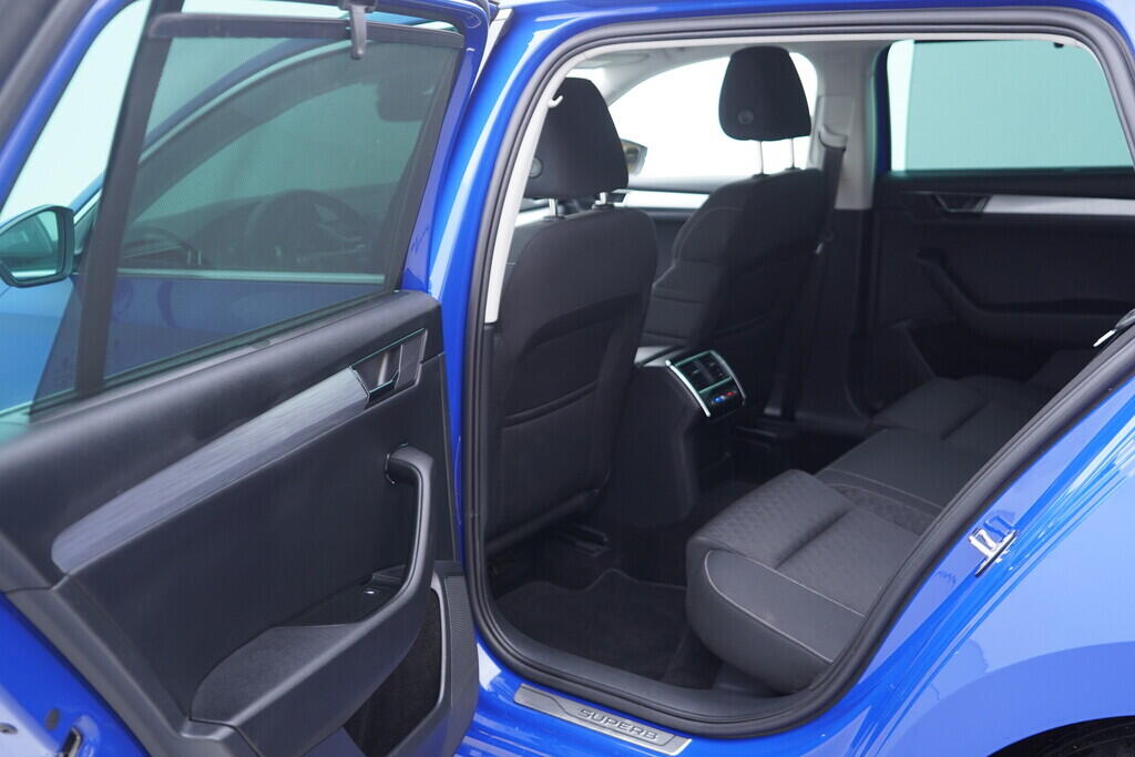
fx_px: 1135
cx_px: 568
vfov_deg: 36.9
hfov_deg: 53.1
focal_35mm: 36
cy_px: 378
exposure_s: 1/40
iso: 320
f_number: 2.8
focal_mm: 24
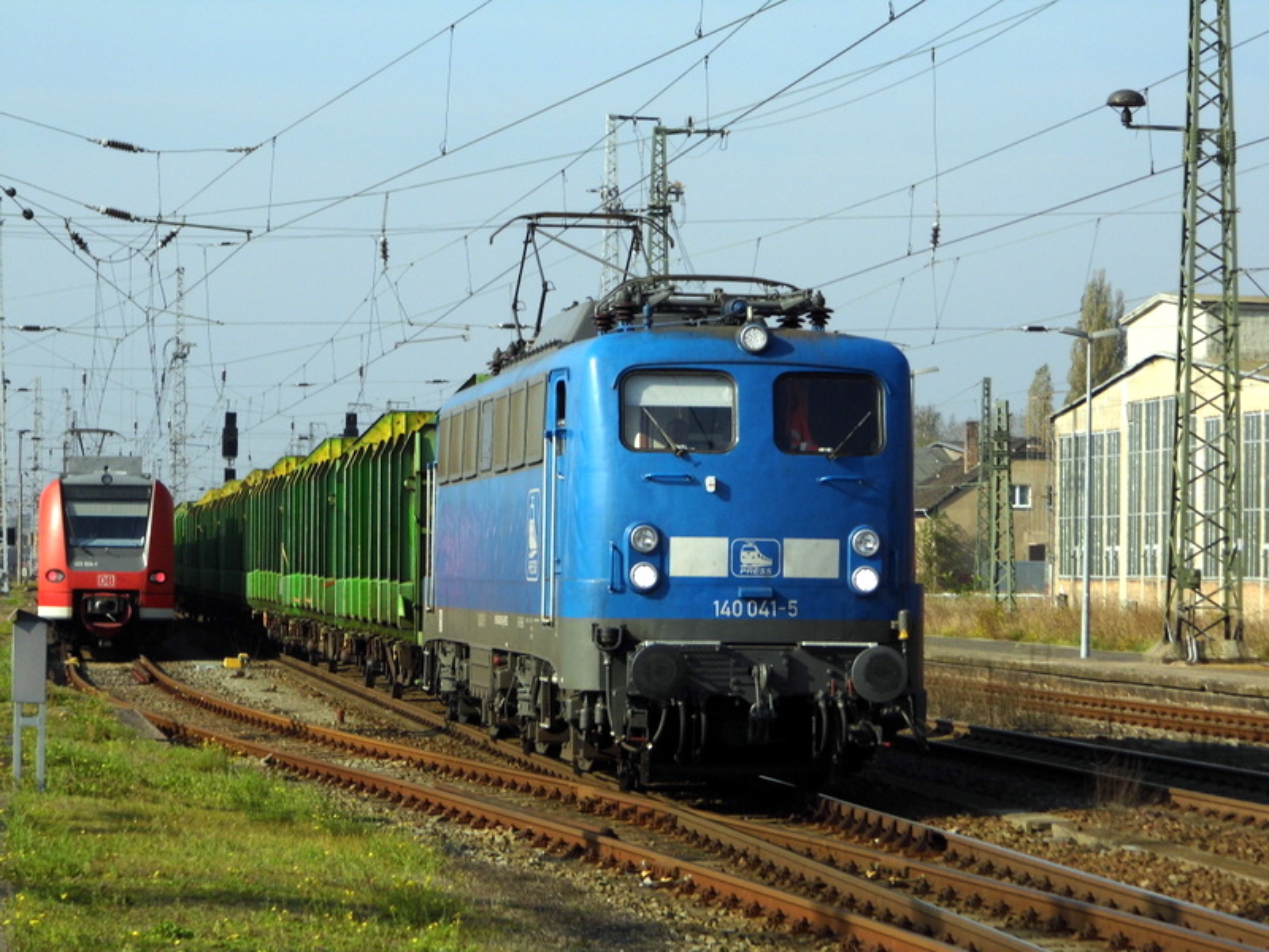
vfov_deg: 11.2
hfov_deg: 14.9
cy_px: 476
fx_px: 4839
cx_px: 634
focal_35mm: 132
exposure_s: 1/724
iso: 100
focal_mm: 23.6
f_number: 4.7
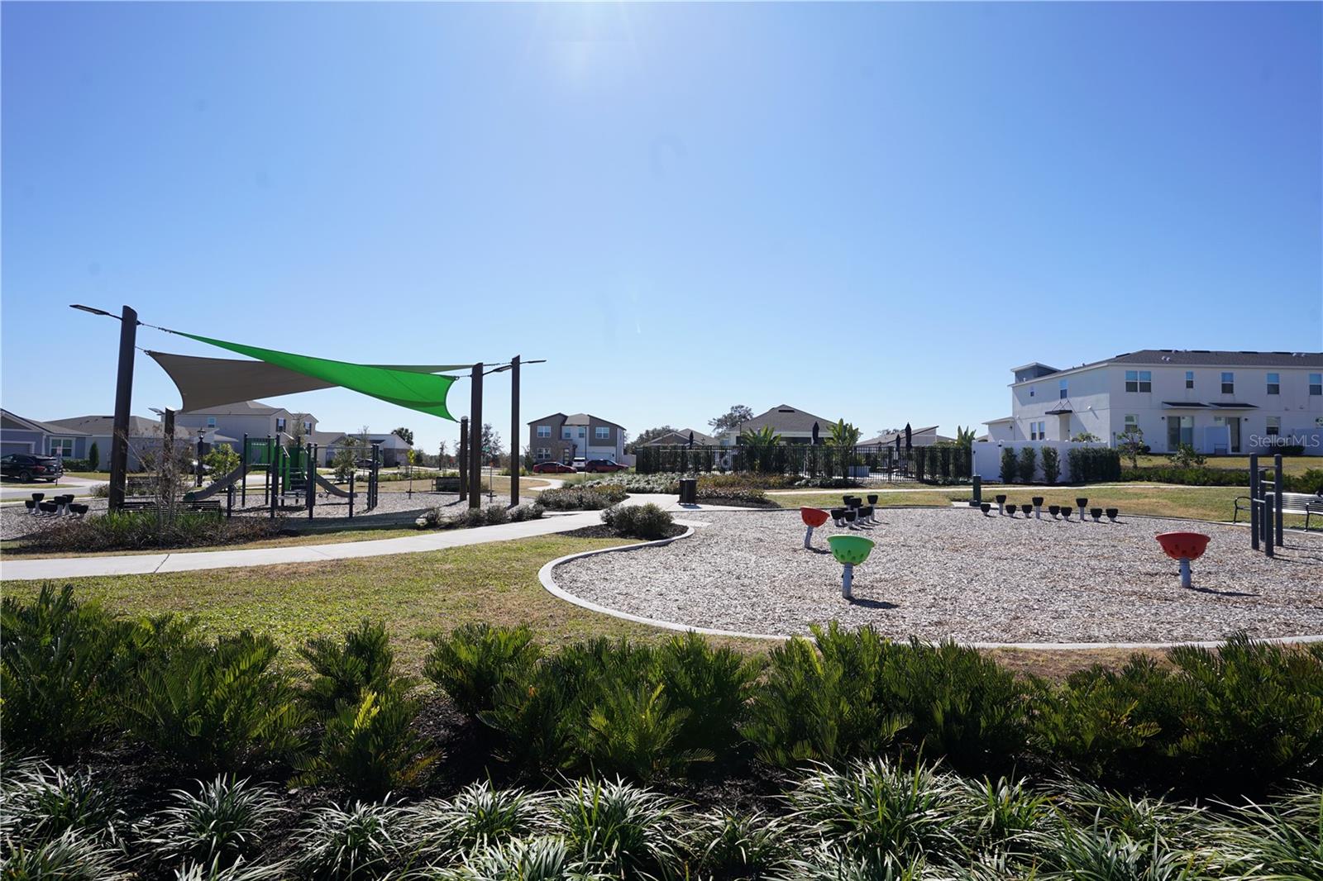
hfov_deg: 93.3
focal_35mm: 17
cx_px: 662
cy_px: 440
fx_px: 625
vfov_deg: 70.4
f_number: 8
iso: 100
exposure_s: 1/250
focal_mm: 17
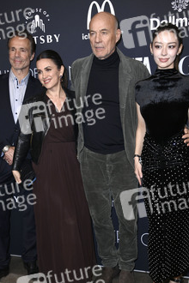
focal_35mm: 46
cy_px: 157
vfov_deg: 42.7
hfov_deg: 29.2
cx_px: 86
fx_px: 362
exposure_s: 1/250
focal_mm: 38
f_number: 5.6
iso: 500
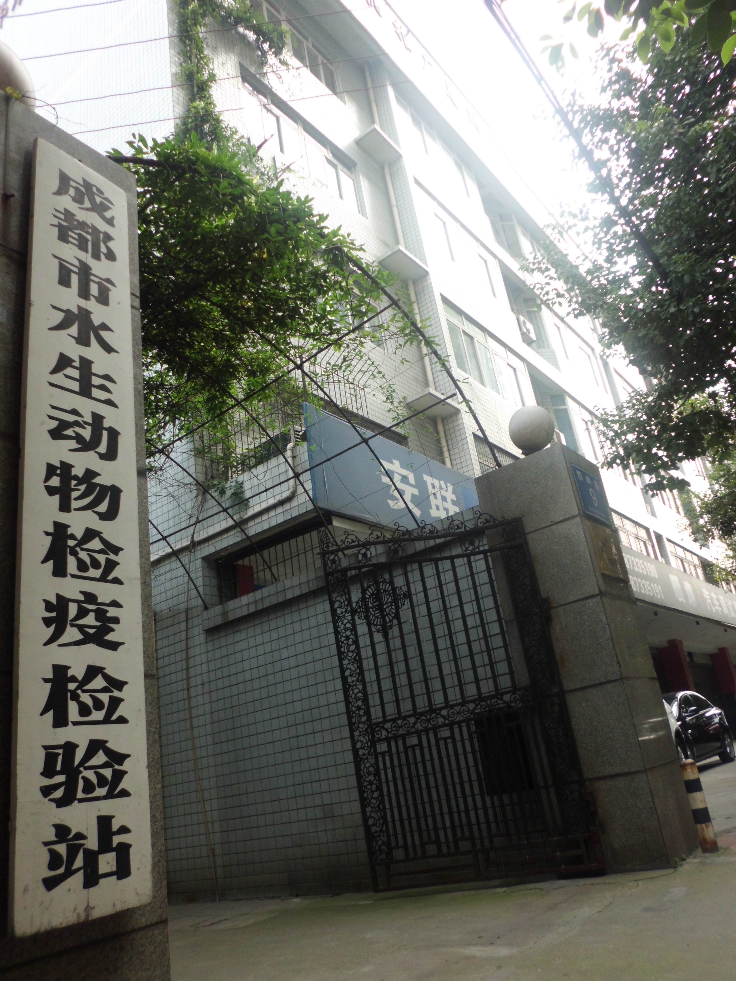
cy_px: 490
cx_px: 368
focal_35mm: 26
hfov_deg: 53.1
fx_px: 737
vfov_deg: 67.3
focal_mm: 4.6
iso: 100
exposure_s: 1/100
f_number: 3.2
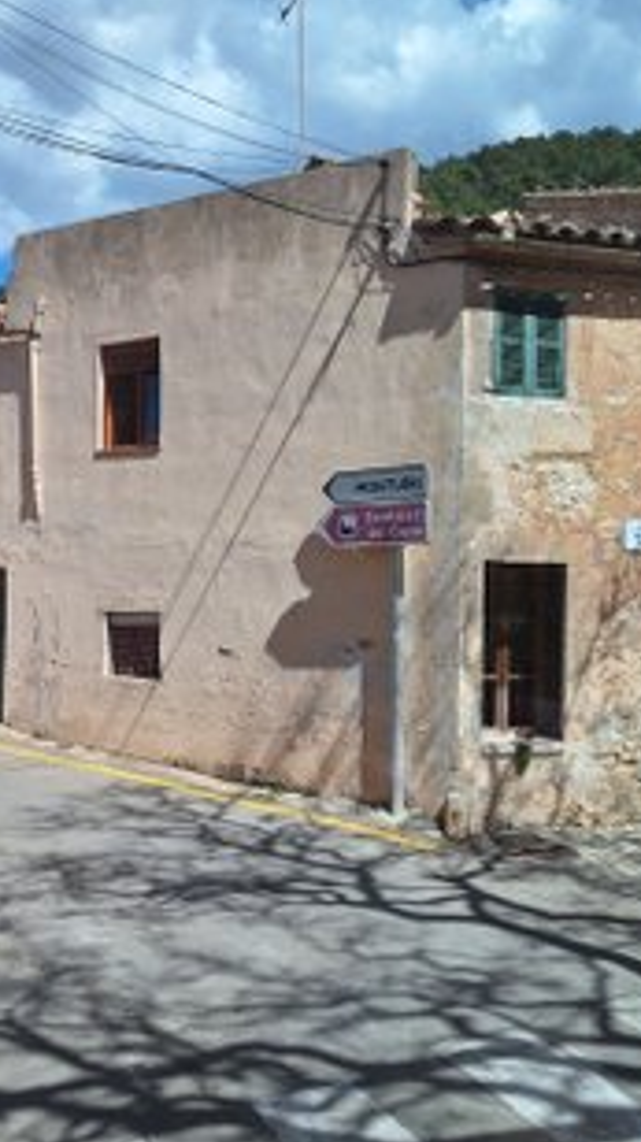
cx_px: 459
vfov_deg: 51.6
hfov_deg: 30.0
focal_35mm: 39
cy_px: 578
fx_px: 1180
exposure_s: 1/969
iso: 40
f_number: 1.8
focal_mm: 5.54
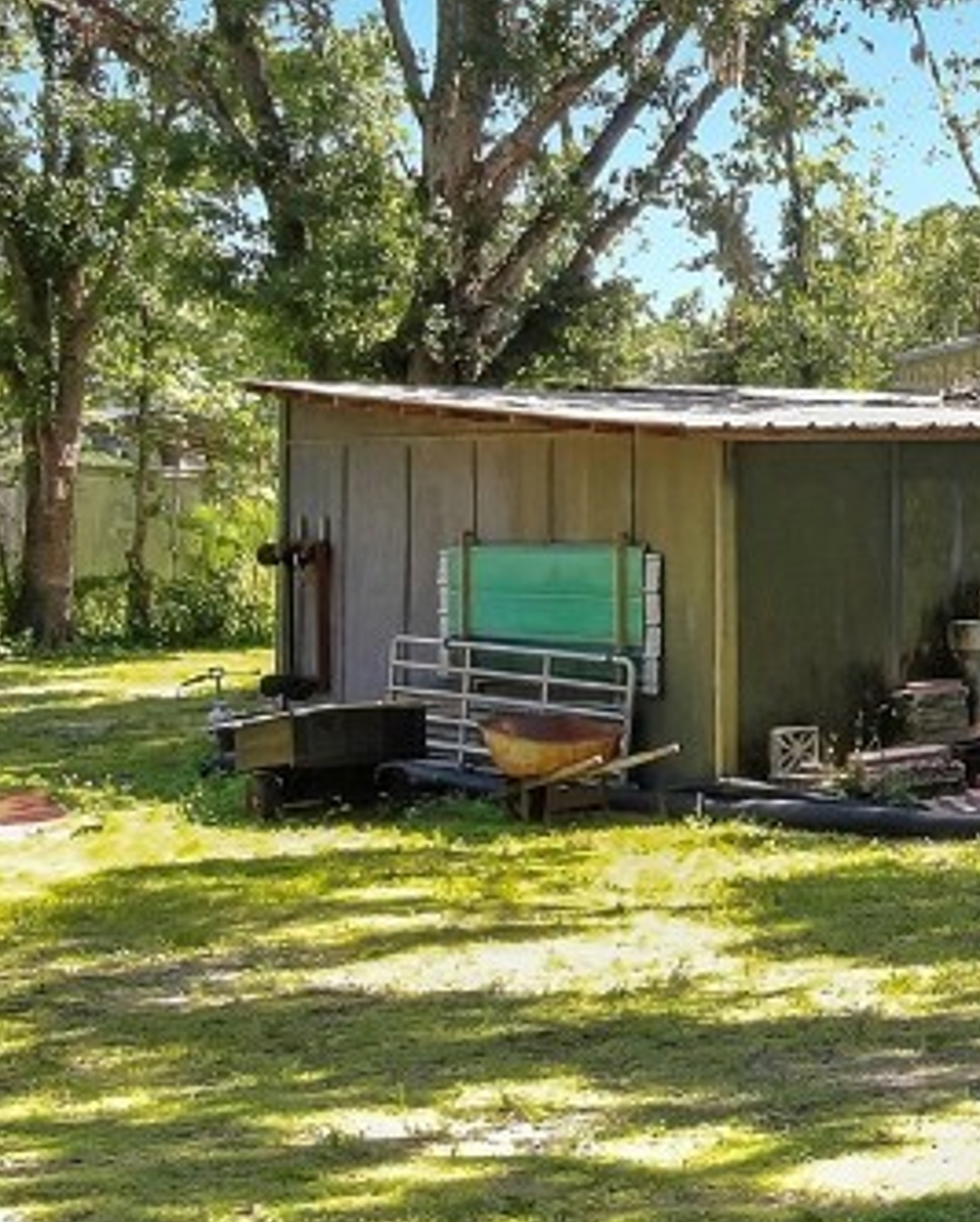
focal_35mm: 72
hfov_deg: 17.2
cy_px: 470
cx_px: 1784
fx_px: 2607
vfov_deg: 26.3
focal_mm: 4.39
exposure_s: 1/160
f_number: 2.8
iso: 100
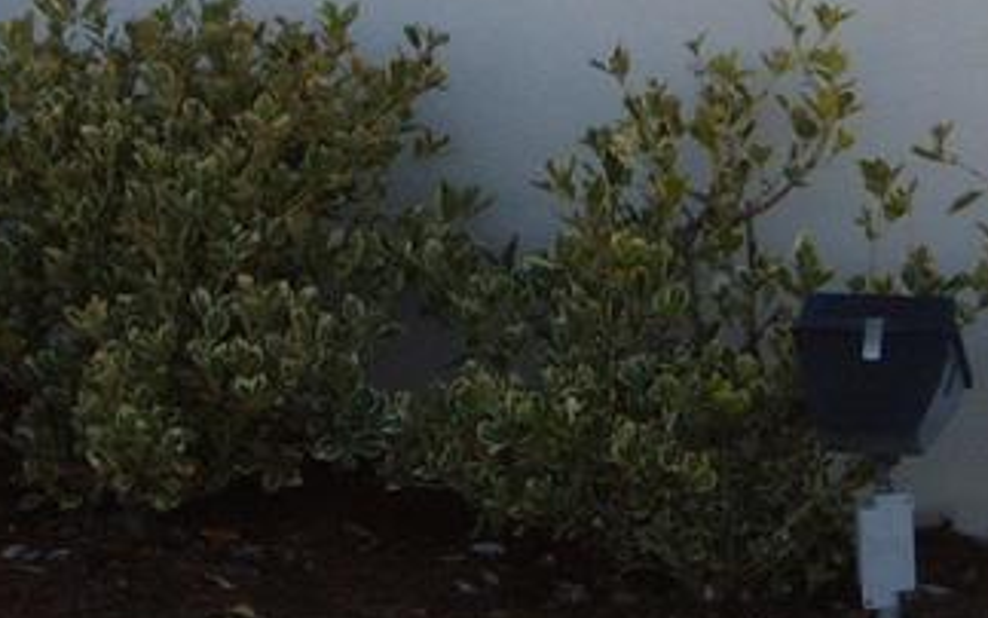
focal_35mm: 158
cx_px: 596
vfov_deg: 8.2
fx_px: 4255
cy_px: -76
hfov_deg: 13.2
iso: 63
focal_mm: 7.8
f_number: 3.2
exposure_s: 1/500
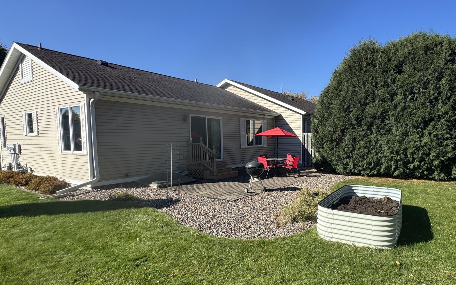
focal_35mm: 22
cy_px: 158
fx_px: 273
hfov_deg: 77.9
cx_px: 290
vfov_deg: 54.9
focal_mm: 2.22
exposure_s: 1/1110
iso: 50
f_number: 2.2
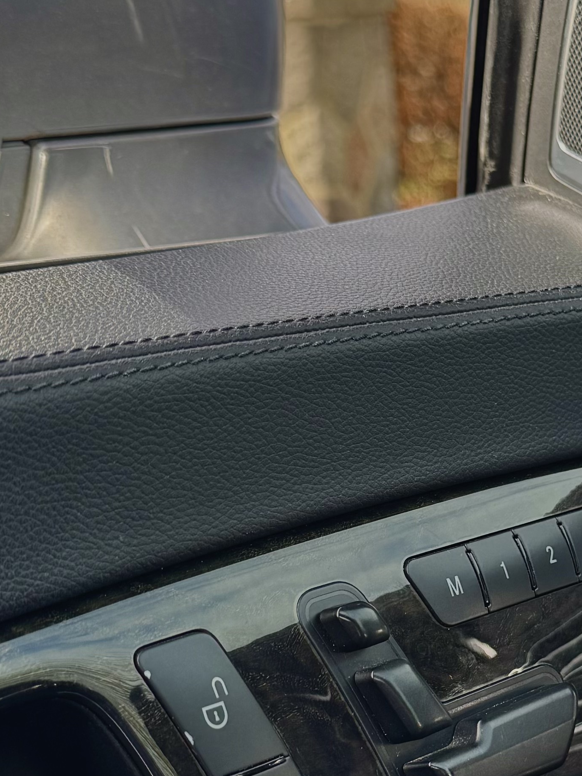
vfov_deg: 25.8
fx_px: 1681
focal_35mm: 75
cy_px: 526
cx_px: 527
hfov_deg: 19.3
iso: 80
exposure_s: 1/633
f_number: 1.78
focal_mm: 6.76
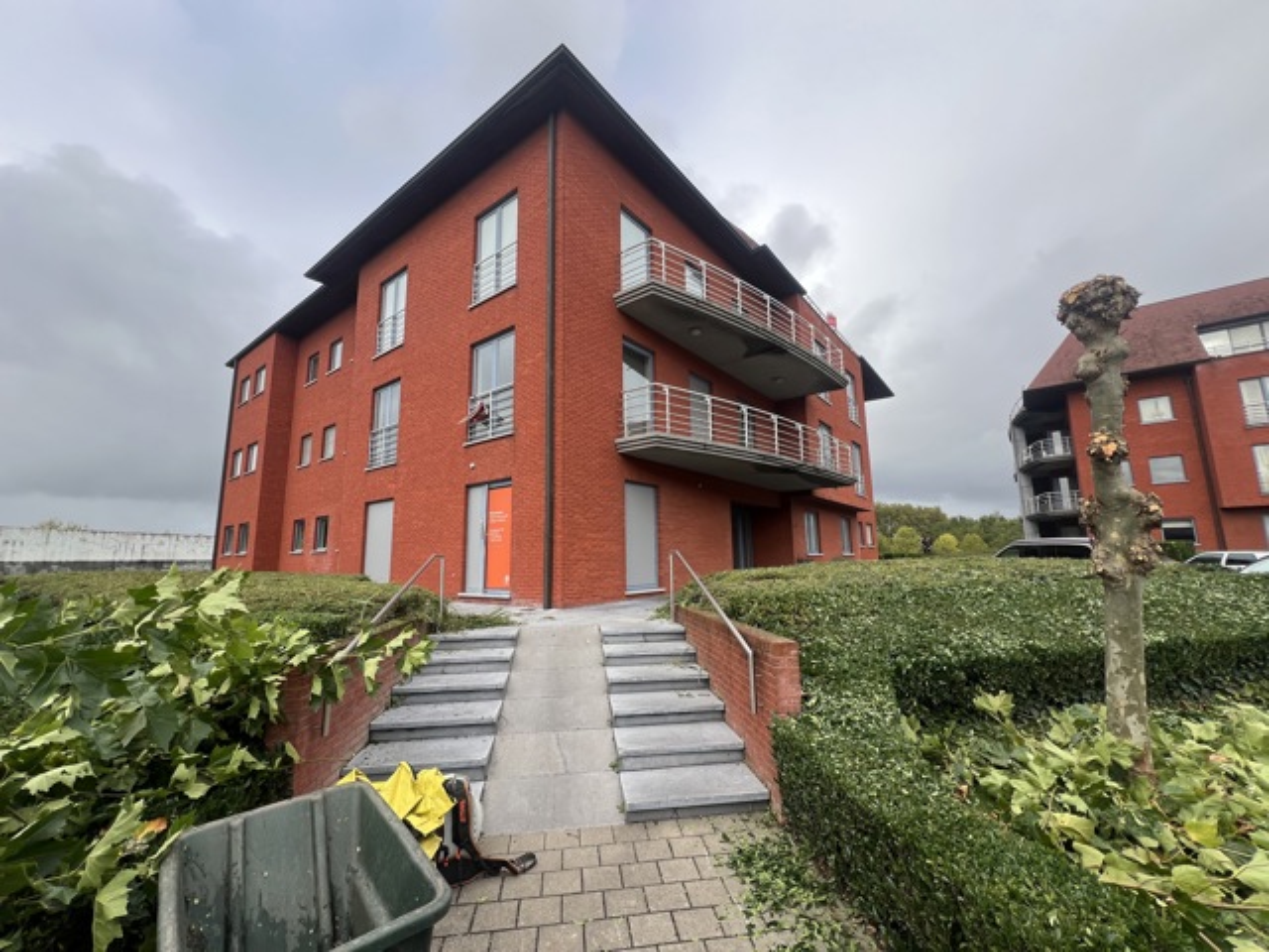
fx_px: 477
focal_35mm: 13
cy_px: 476
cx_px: 634
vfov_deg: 89.9
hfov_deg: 106.2
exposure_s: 1/342
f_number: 1.8
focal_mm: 1.57
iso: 32
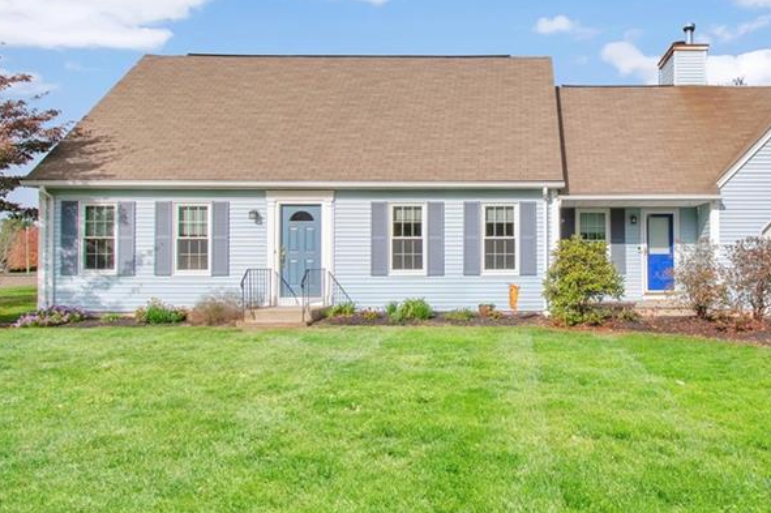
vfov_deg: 48.9
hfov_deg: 67.1
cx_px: 528
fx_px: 556
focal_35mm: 26
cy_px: 187
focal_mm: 10
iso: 200
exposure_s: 1/500
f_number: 11
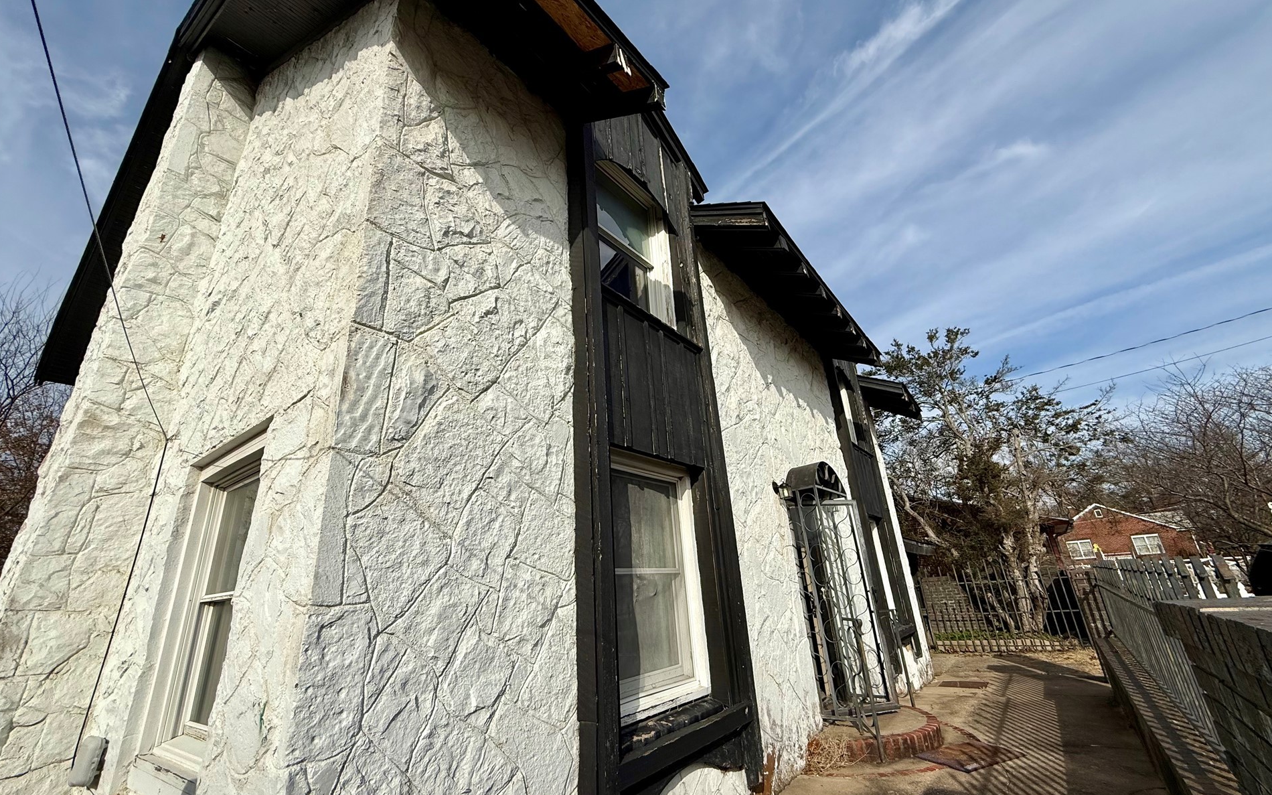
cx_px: 634
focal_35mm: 15
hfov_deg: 101.5
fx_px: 520
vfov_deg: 74.8
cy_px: 396
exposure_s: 1/3663
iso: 50
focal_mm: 2.22
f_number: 2.2
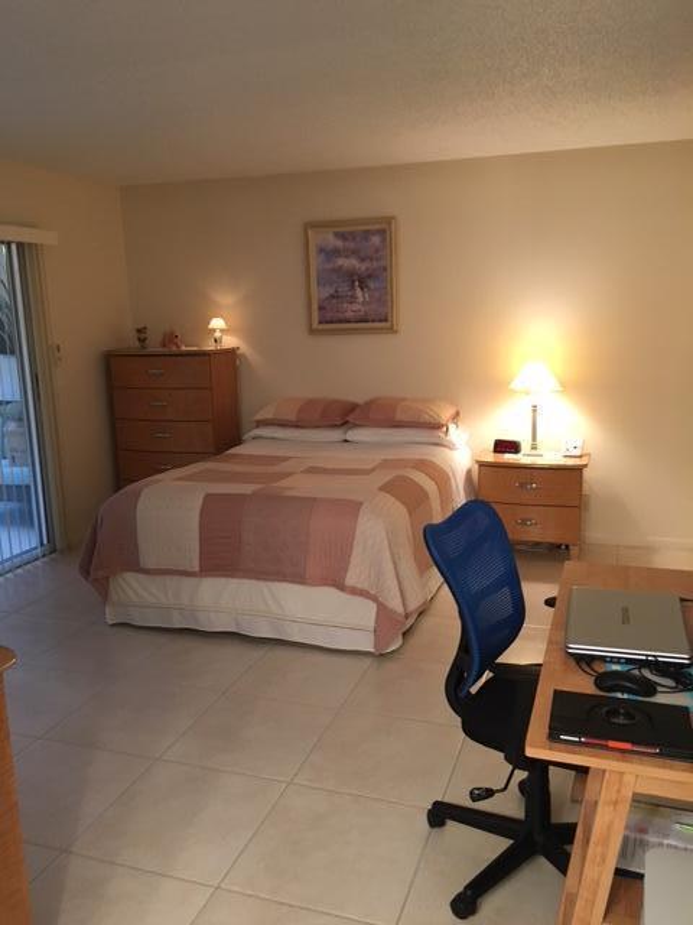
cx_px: 346
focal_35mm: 29
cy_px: 462
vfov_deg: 61.7
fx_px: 774
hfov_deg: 48.2
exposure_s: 1/30
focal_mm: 4.15
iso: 160
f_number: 2.2
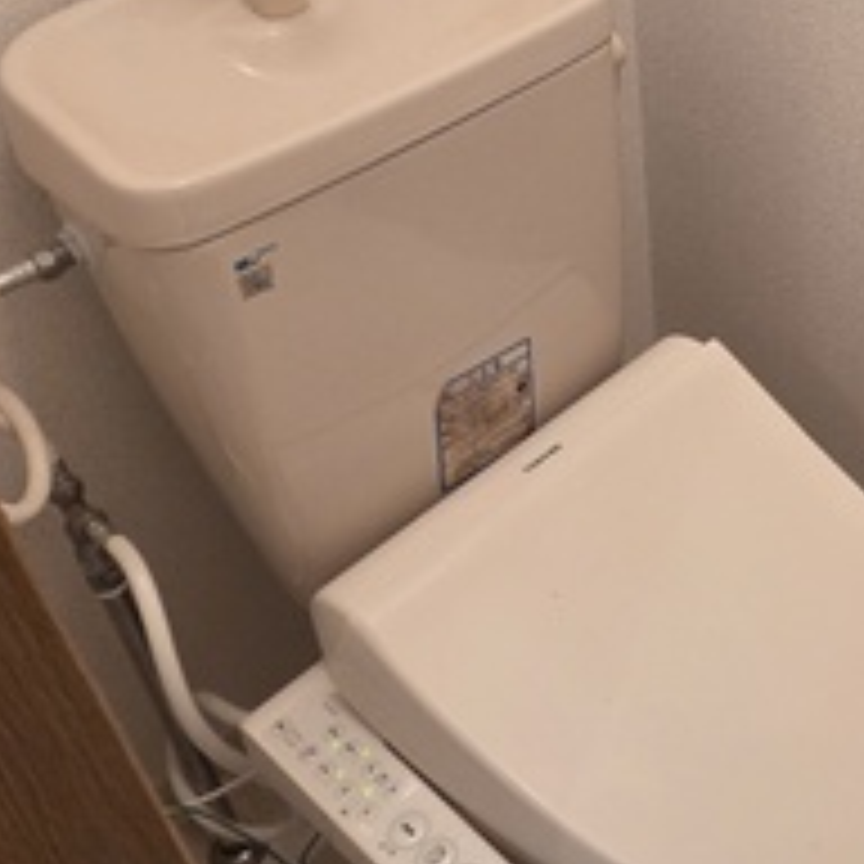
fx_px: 1186
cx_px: 855
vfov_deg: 39.3
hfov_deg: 36.2
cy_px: 259
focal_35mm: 42
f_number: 2.2
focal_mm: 2.2
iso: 320
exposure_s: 1/60
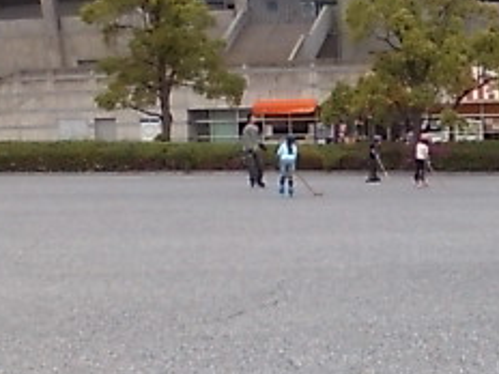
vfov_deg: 18.4
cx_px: 383
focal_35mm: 80
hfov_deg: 24.1
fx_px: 1153
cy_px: 262
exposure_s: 1/667
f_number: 3.5
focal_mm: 3.73
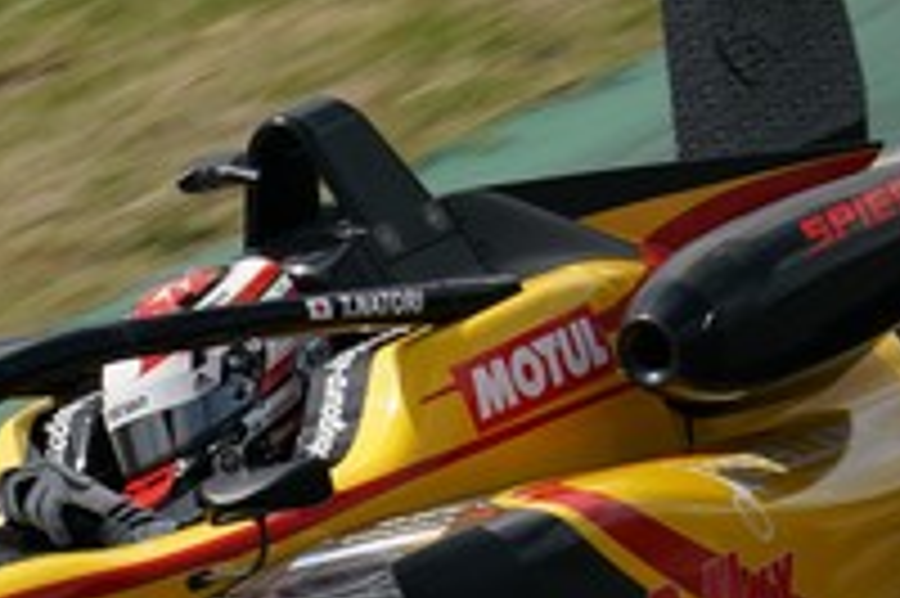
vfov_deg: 0.8
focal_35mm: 1822
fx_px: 45511
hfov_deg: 1.1
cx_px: 153
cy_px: 625
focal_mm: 506
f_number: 14
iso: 200
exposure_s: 1/250
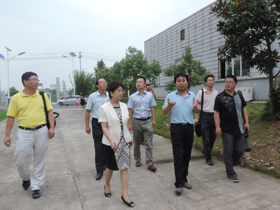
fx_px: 235
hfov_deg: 61.5
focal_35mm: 29
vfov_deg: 48.2
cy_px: 99
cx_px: 155
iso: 80
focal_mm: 4.3
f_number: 3
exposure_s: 1/80
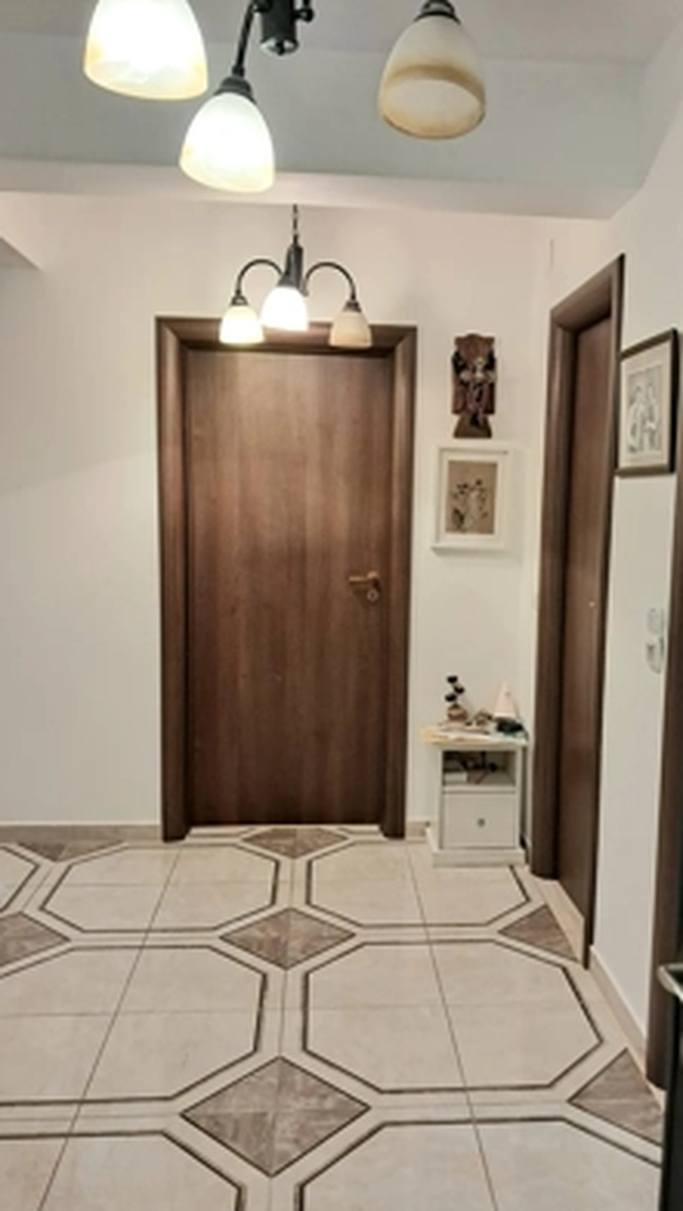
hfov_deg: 38.9
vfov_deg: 64.3
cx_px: 386
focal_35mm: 30
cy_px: 609
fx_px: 964
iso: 200
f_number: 1.8
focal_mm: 4
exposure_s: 1/50
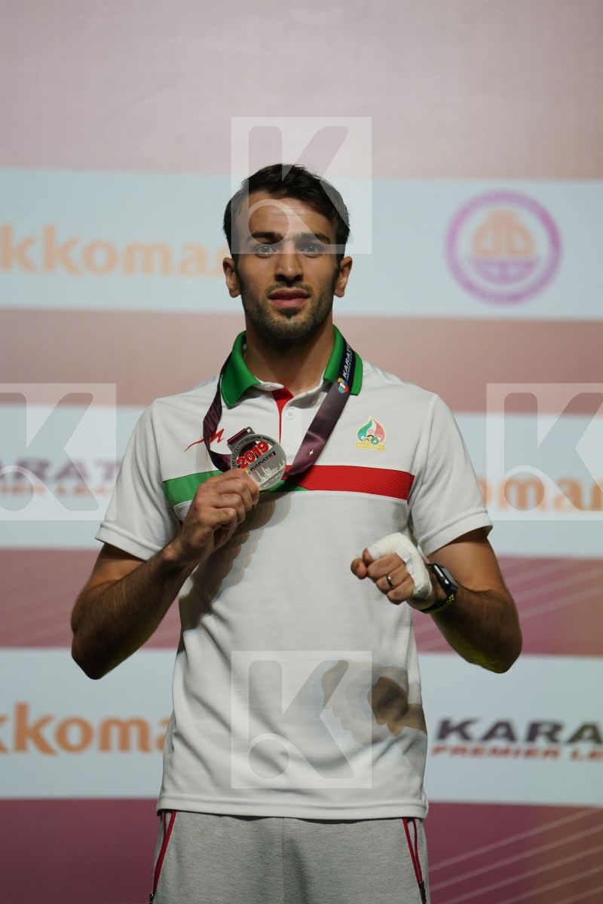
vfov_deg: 10.8
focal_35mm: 191
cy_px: 452
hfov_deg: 7.2
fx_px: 4798
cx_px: 302
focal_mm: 191
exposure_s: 1/250
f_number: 2.8
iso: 500
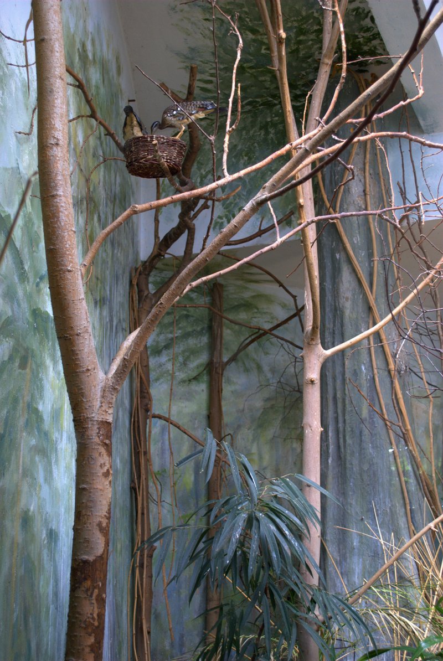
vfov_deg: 41.1
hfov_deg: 28.2
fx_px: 883
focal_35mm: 48
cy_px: 330
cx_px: 222
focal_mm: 32
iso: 200
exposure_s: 1/30
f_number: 4.8
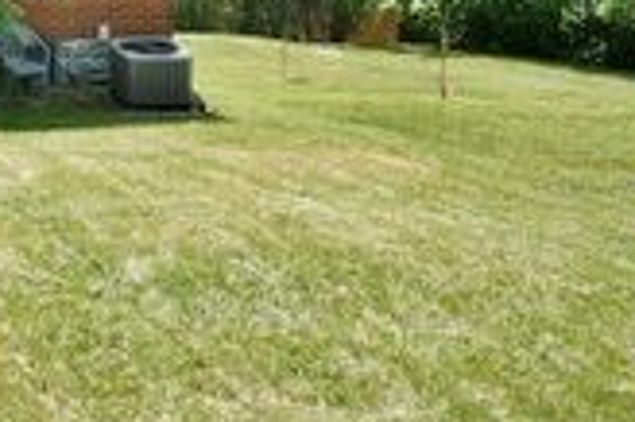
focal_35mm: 58
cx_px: -77
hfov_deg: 30.5
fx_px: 1022
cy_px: -188
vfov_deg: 20.4
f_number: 10
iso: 400
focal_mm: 13
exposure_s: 1/160
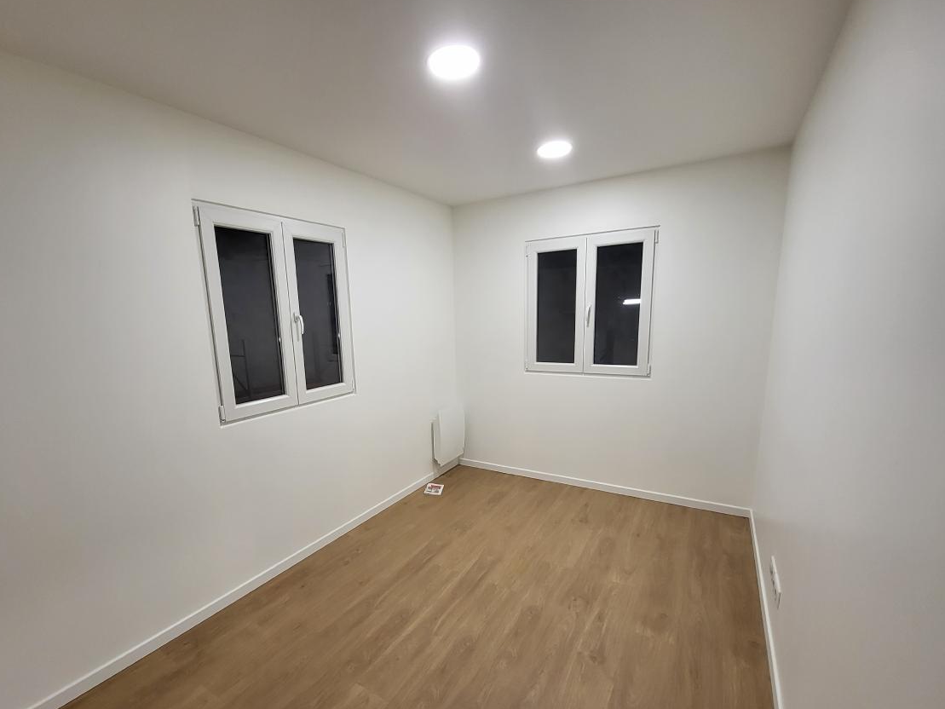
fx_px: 410
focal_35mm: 15
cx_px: 443
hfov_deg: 98.0
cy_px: 396
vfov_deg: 81.4
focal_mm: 1.74
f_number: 2.2
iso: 100
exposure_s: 1/50
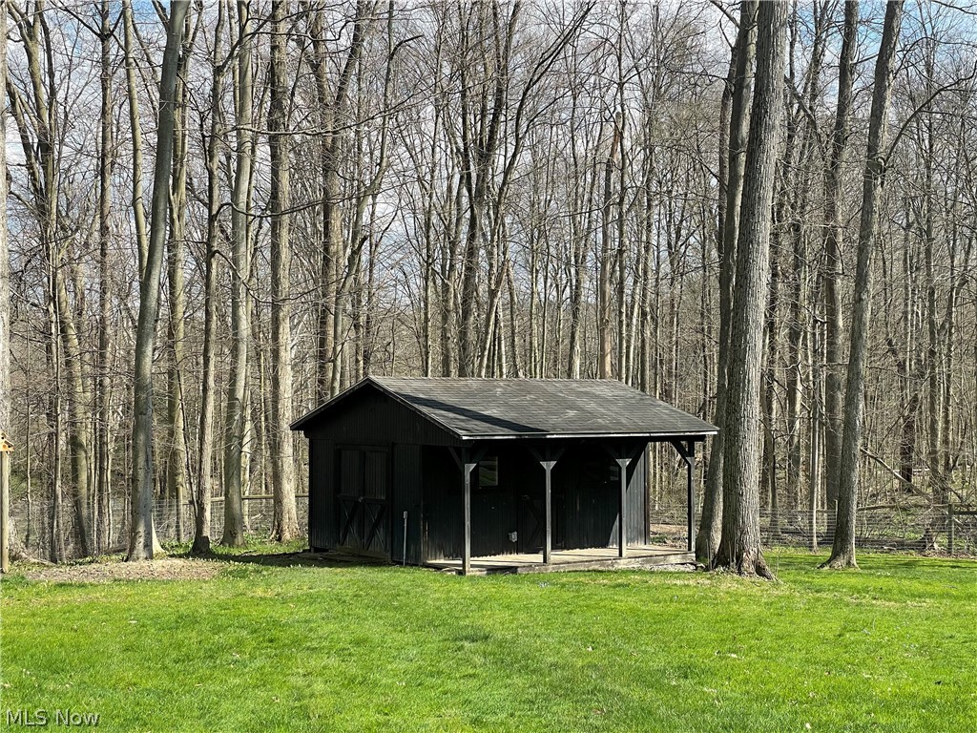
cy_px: 366
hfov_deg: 36.8
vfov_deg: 28.0
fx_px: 1468
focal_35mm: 52
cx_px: 488
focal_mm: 6
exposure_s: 1/856
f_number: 2
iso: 25
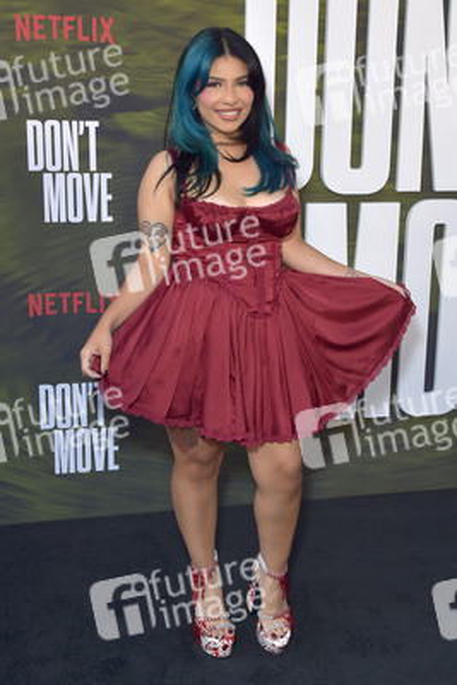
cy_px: 342
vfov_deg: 50.7
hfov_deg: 35.1
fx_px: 723
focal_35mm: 38
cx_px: 228
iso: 800
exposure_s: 1/200
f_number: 6.3
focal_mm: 38
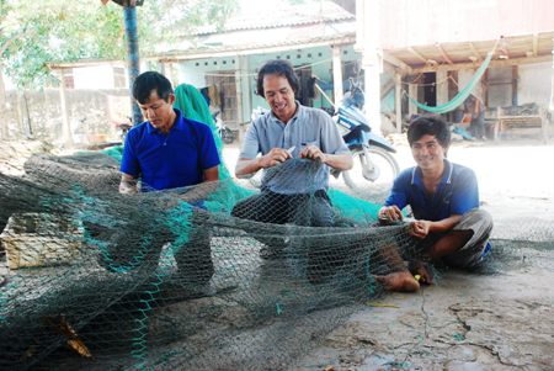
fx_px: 601
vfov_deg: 34.3
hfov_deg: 49.5
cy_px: 186
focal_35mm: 39
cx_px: 277
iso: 400
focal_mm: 26
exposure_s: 1/125
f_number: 5.6
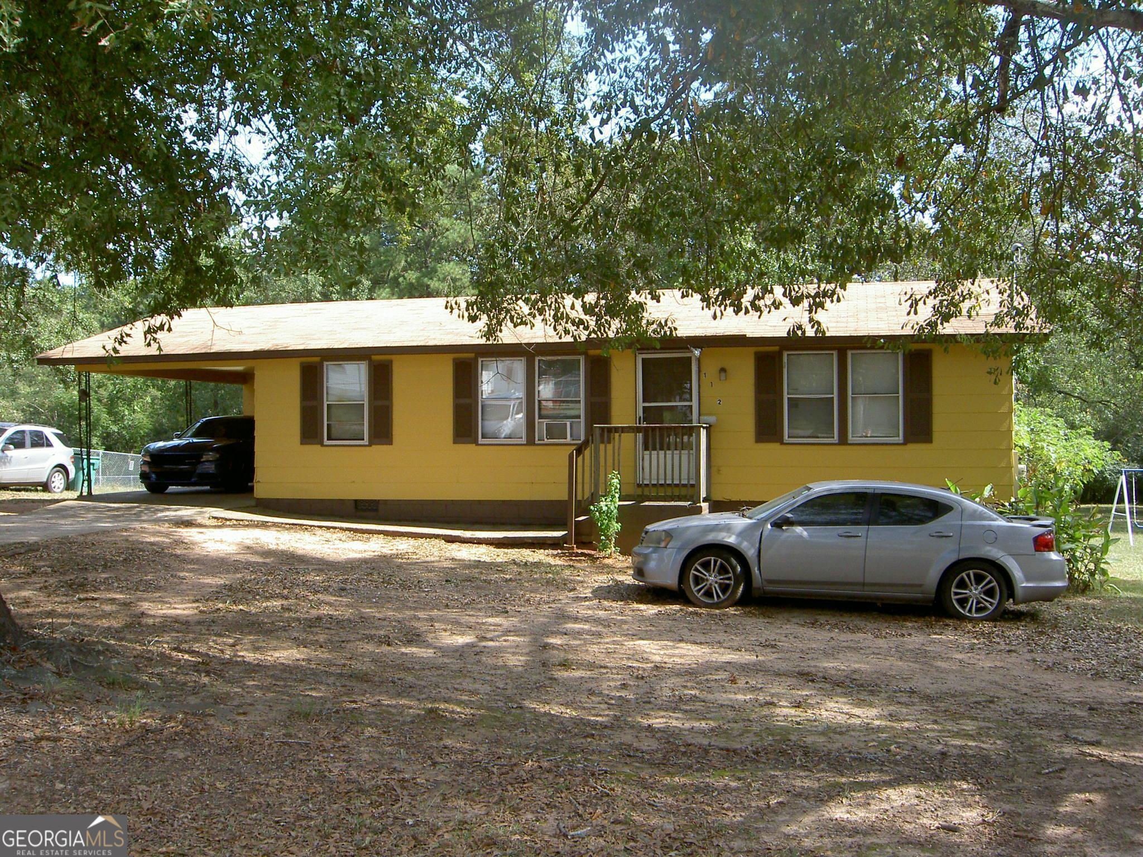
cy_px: 428
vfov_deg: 41.8
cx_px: 572
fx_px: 1123
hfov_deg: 54.0
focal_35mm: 34
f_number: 4.7
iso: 100
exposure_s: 1/160
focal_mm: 5.6
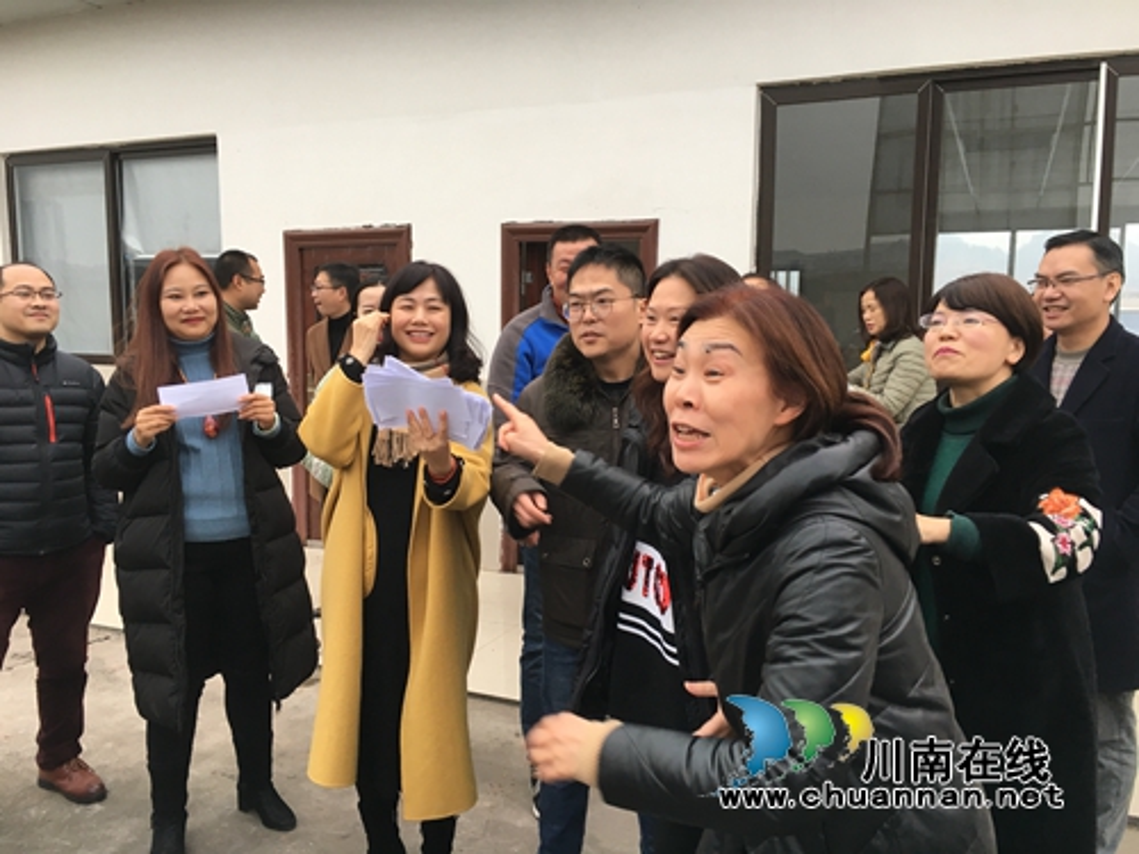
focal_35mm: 29
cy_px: 427
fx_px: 954
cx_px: 570
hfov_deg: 61.7
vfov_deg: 48.2
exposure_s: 1/33
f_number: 2.2
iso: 25
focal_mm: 4.15
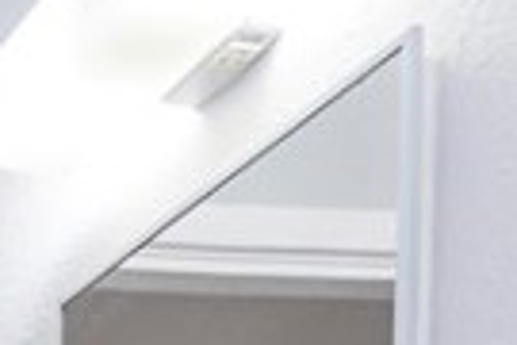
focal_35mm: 114
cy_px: 1045
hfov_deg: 14.1
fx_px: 1637
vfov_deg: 9.4
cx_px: -613
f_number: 3.5
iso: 200
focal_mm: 10
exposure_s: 1/100
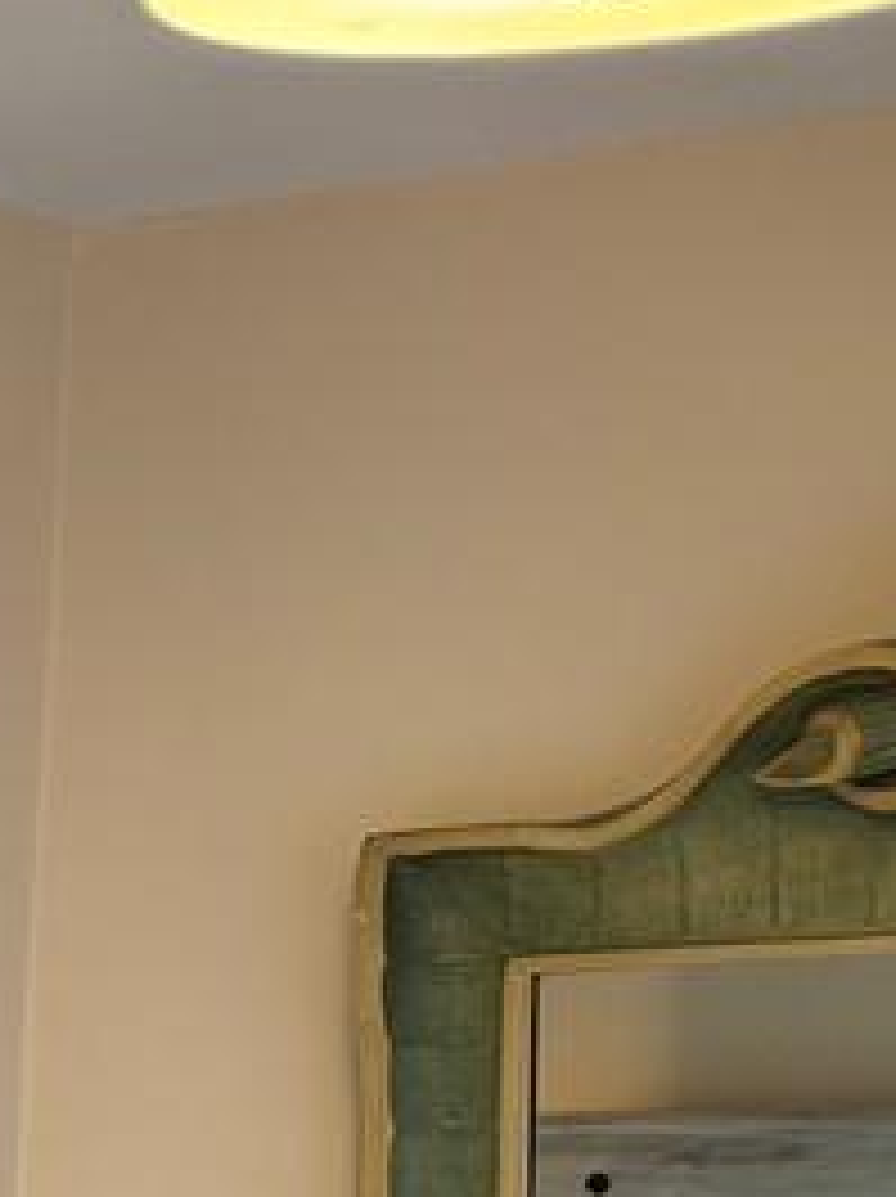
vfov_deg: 14.2
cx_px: -1801
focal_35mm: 130
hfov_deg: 9.1
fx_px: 4494
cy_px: 1800
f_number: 1.78
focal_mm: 6.76
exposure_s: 1/60
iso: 125
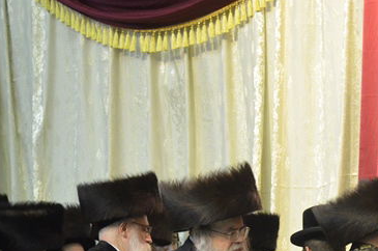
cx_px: 338
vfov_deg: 4.8
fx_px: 2966
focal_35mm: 283
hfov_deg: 7.3
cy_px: 249
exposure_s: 1/125
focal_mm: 86
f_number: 4.5
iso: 3200
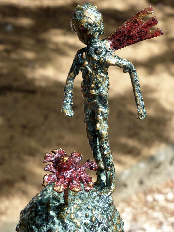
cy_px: 116
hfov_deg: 11.7
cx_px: 87
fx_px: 851
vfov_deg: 15.5
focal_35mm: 127
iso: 100
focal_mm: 20.6
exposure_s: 1/250
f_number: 5.3
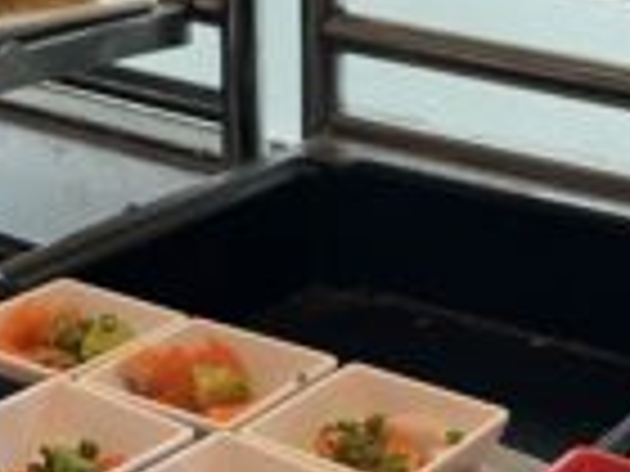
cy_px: 256
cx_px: 446
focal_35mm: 89
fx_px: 1620
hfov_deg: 21.9
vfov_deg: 16.6
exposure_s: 1/50
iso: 100
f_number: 1.6
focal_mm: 4.2
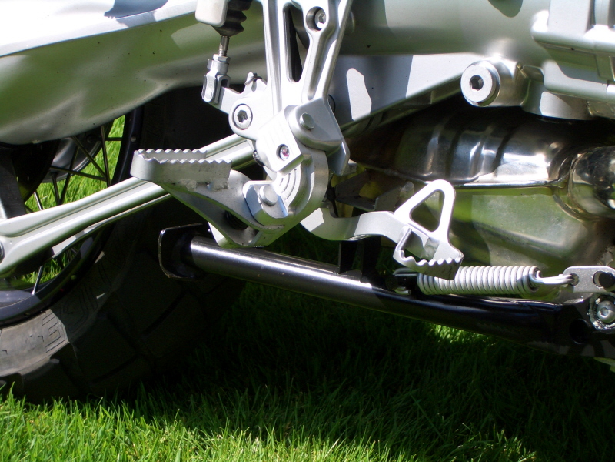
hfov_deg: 22.3
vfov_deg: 16.8
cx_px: 308
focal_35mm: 88
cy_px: 231
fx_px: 1563
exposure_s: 1/250
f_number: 4.4
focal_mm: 14.6
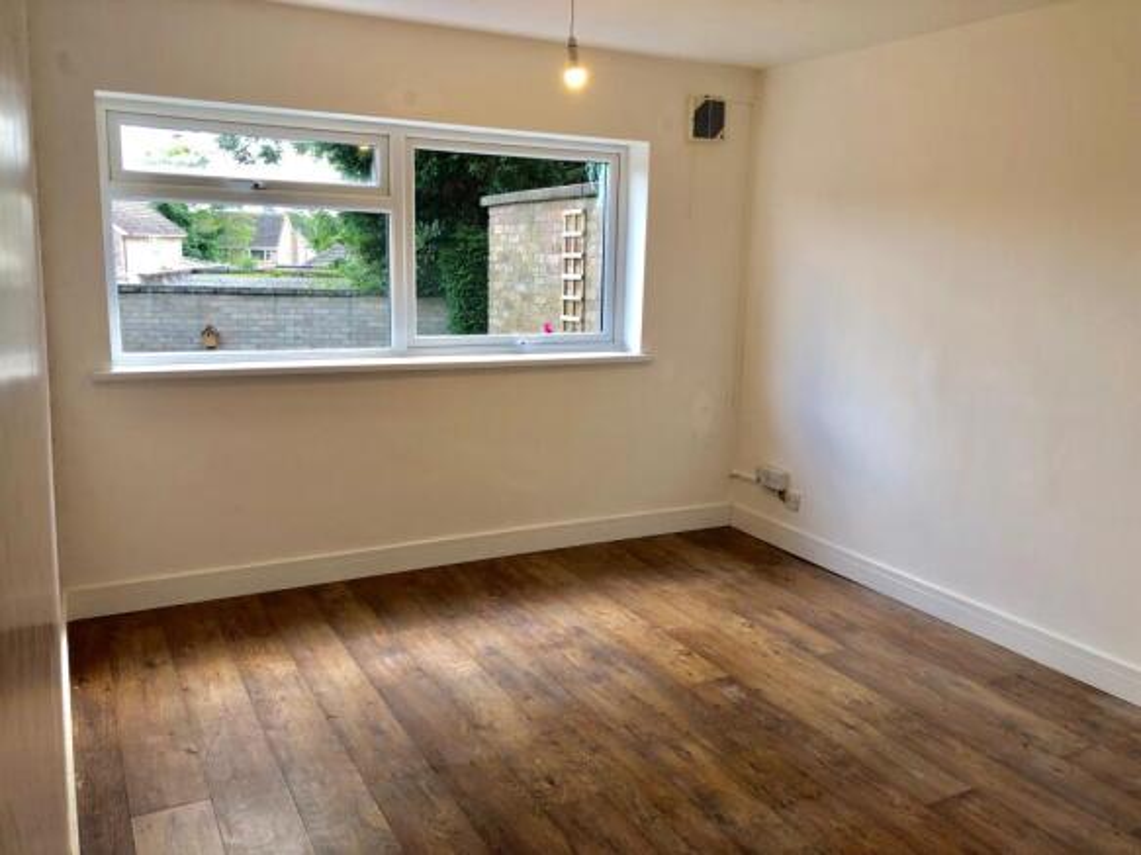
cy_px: 428
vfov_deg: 49.7
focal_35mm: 28
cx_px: 570
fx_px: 923
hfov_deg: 63.5
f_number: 1.8
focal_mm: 3.99
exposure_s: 1/100
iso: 40
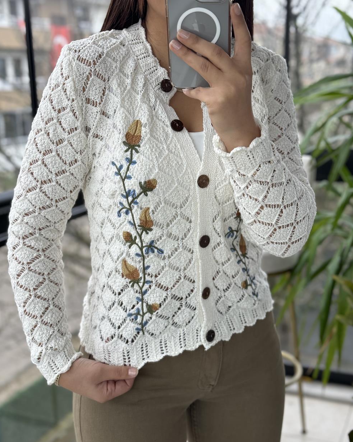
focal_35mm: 51
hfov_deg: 29.7
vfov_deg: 36.7
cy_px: 229
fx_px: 666
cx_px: 179
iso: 100
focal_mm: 6.86
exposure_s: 1/147
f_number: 1.78
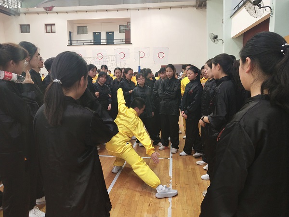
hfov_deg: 60.0
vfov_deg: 46.8
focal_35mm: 30
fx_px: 250
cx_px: 144
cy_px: 108
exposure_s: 1/50
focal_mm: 3.95
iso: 157
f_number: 1.8
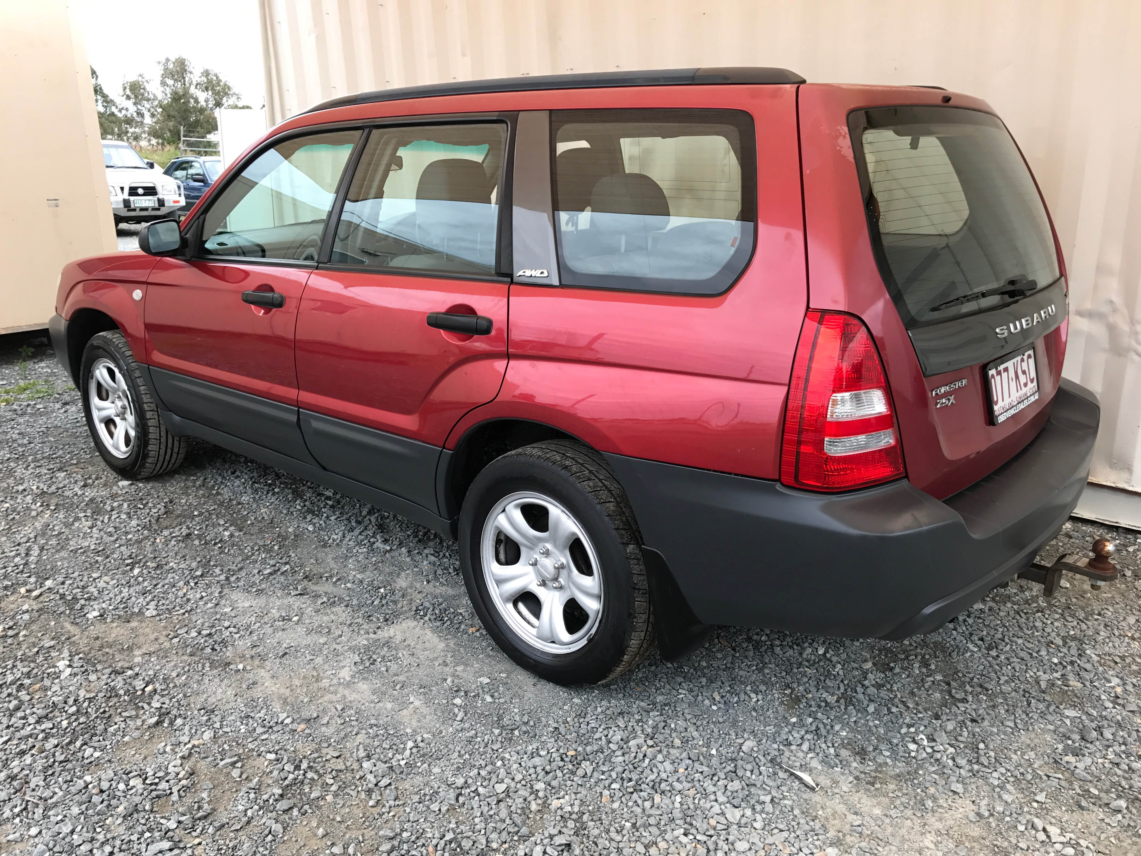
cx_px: 570
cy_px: 428
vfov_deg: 49.7
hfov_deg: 63.4
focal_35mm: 28
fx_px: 923
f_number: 1.8
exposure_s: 1/103
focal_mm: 3.99
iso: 20
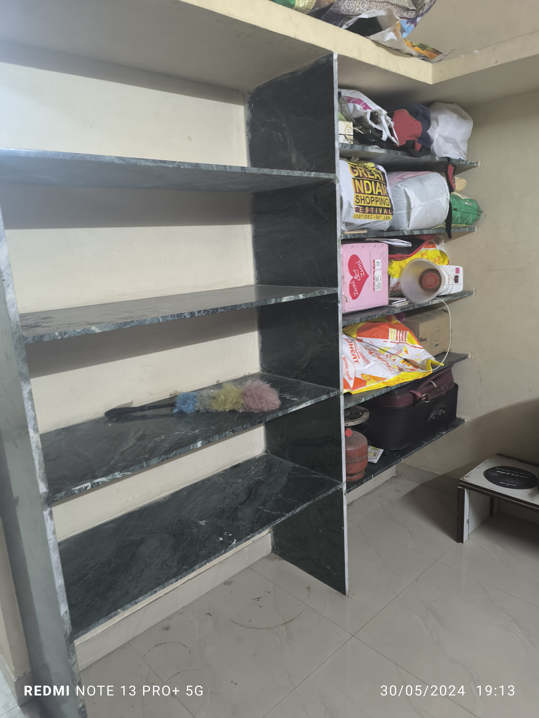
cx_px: 270
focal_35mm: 23
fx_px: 478
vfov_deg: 73.9
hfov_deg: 58.9
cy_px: 359
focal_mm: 6.14
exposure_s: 1/25
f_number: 1.65
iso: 2500
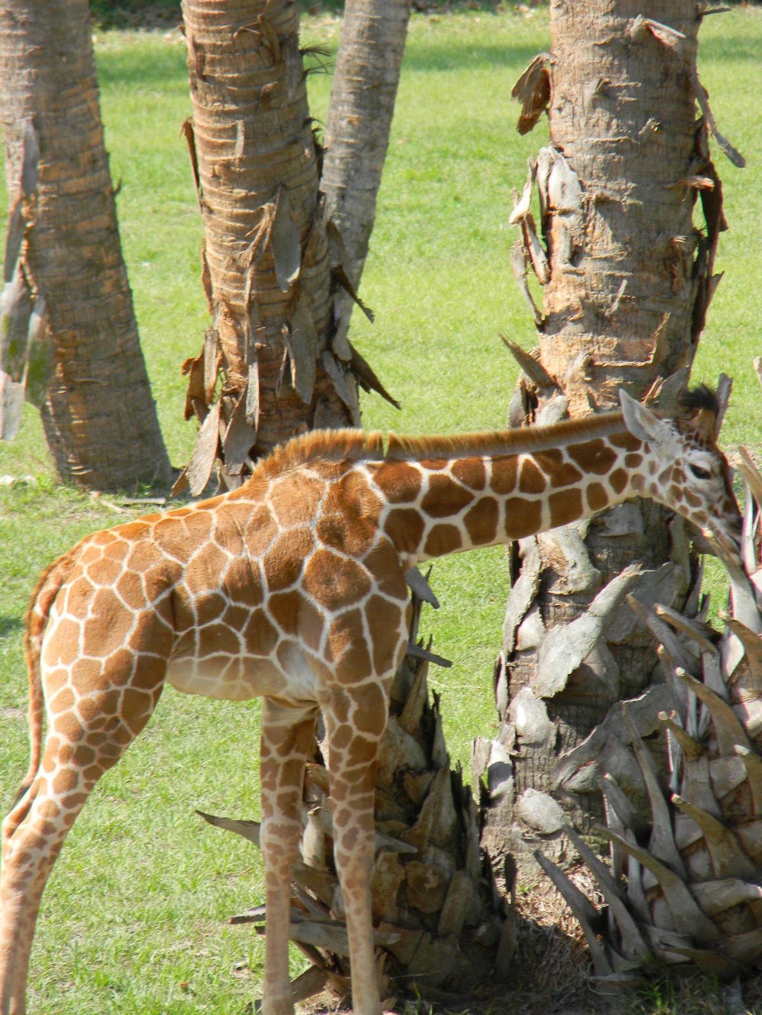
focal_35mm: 335
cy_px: 508
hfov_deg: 4.4
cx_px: 381
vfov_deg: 5.9
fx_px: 9832
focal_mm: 60.7
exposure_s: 1/172
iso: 80
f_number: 5.4
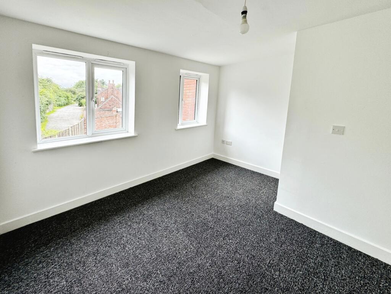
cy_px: 147
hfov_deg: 102.0
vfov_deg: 85.7
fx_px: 158
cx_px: 196
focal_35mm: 14
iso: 50
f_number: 2.2
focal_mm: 2.22
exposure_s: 1/99
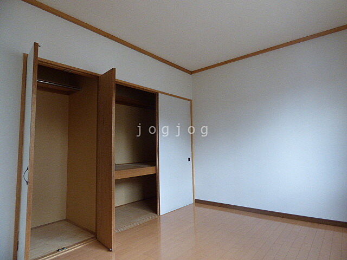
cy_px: 130
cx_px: 174
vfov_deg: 66.0
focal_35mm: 20
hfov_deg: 81.7
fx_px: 200
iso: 320
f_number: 2.8
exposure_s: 1/125
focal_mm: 3.58
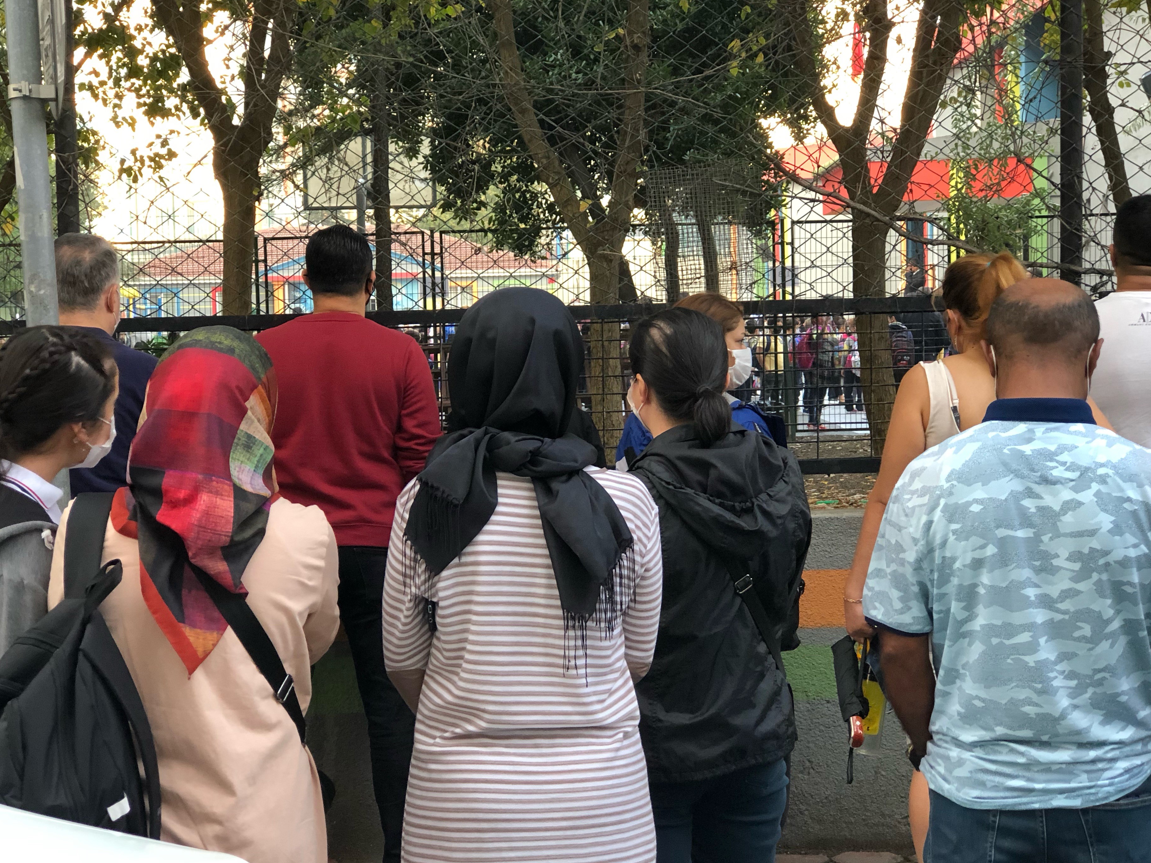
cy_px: 469
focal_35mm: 63
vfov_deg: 23.3
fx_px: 2095
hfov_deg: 30.7
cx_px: 563
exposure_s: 1/120
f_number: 2.8
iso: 250
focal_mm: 6.6
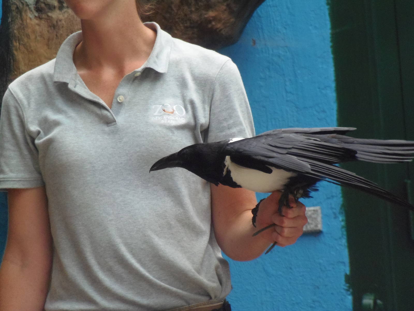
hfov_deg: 2.9
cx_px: 207
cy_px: 156
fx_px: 8145
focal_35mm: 681
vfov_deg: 2.2
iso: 400
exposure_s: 1/200
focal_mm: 126.2
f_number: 5.3
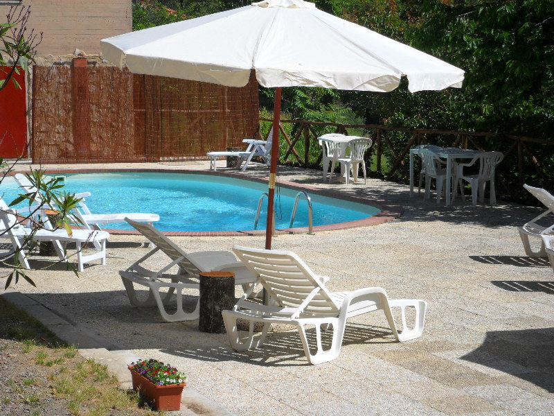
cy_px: 208
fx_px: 1376
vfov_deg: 17.2
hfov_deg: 22.8
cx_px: 277
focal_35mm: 86
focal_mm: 15.4
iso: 100
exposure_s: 1/1000
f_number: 4.3
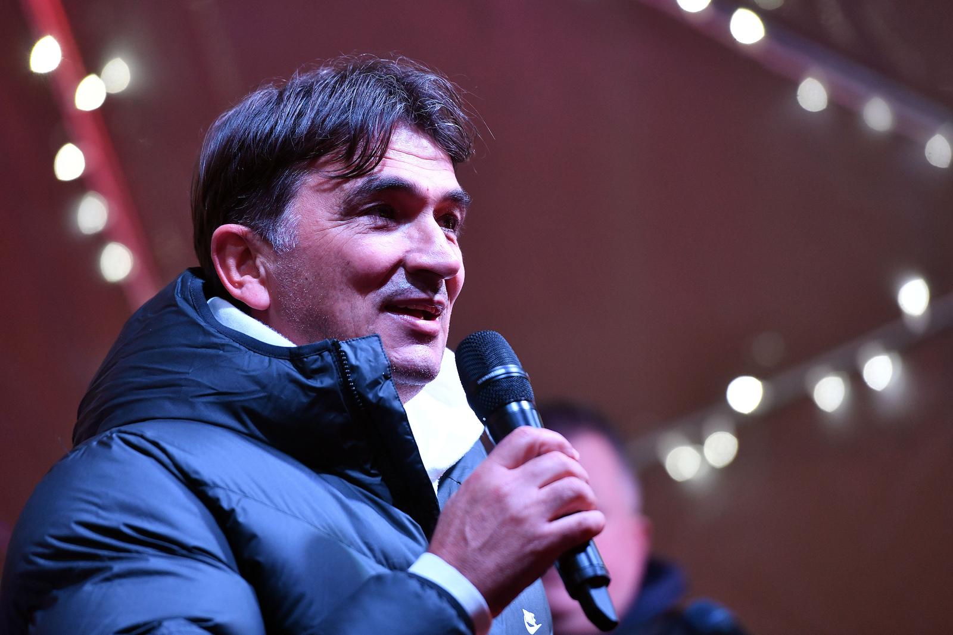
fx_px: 5293
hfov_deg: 10.3
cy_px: 318
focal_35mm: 200
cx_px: 476
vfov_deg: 6.9
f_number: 5
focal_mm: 200
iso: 1250
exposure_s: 1/125
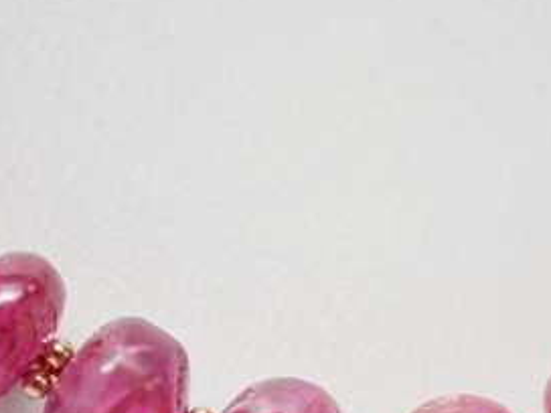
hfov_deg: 11.3
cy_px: 358
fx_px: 2787
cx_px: 328
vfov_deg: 8.5
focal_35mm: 175
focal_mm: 55
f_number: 5.6
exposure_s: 1/60
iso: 450
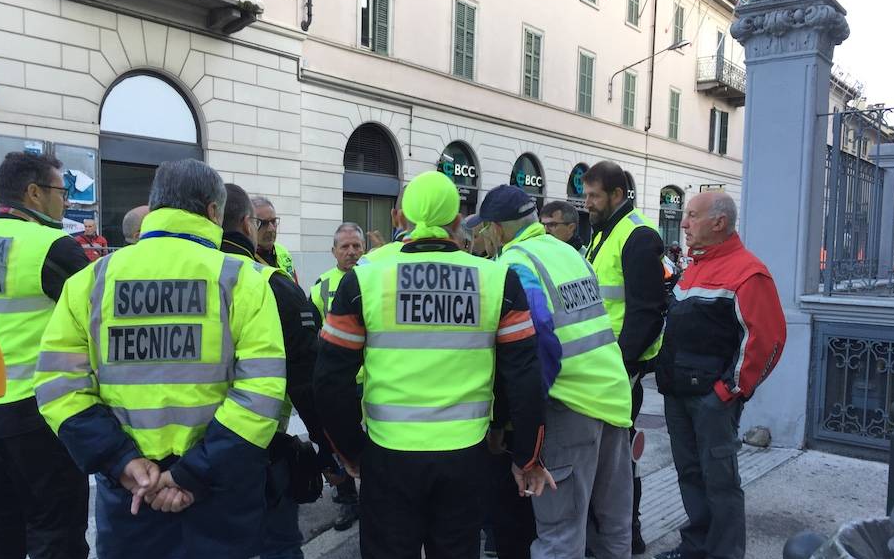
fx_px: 804
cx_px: 420
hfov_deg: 58.1
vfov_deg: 38.3
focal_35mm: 33
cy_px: 313
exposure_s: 1/50
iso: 32
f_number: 2.2
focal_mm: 4.15
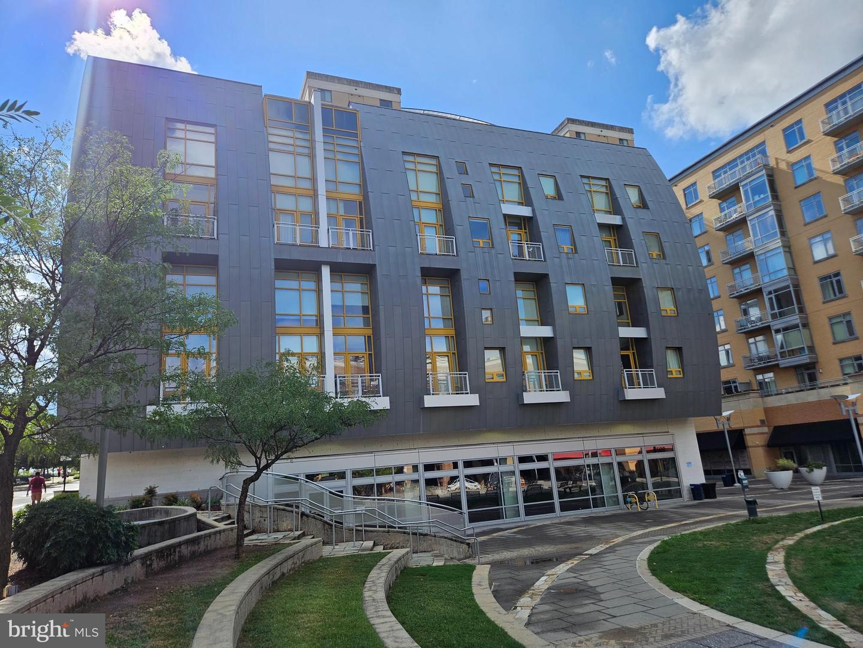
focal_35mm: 23
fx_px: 573
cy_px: 324
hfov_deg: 73.9
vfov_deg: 58.9
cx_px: 432
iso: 25
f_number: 1.8
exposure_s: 1/1809
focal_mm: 5.4
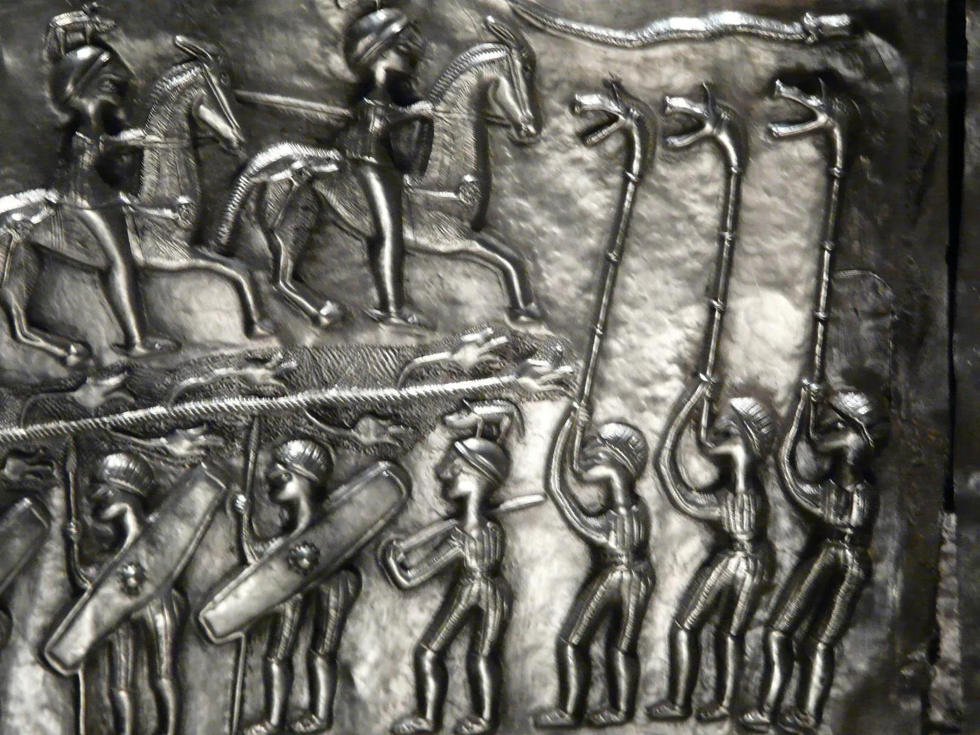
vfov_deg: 6.9
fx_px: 6058
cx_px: 490
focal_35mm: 214
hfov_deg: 9.2
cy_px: 368
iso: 400
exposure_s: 1/10
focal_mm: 35.2
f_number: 3.6
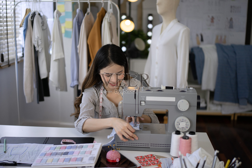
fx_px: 315
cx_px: 126
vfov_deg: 29.9
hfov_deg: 43.6
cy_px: 84
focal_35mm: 45
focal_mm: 45
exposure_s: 1/1000
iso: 400
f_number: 1.8
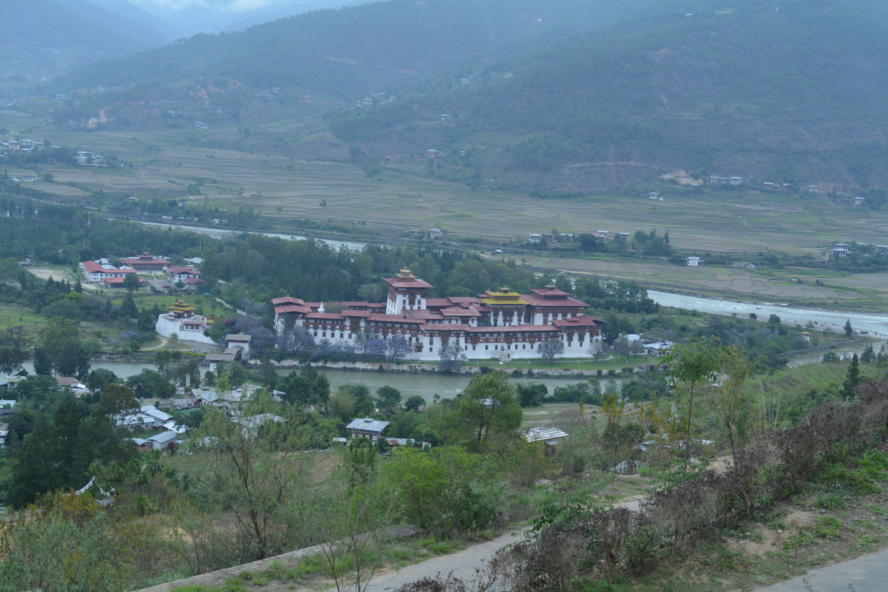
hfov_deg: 38.9
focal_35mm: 51
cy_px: 296
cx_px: 444
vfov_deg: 26.5
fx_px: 1258
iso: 200
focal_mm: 34
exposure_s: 1/250
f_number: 8
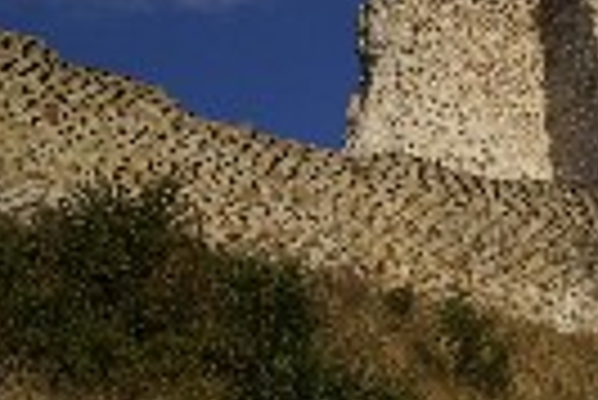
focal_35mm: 90
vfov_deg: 15.2
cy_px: 153
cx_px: 742
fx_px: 1497
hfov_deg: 20.9
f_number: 3.5
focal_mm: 20
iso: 100
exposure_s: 1/3200
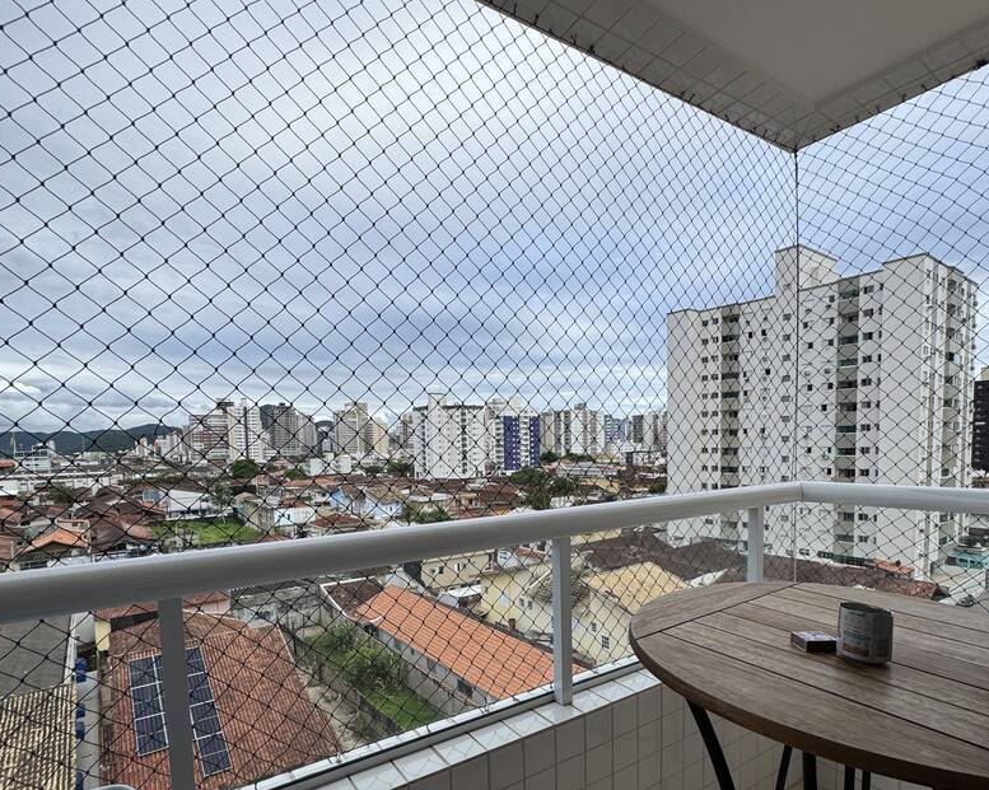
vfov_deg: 70.0
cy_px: 481
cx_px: 505
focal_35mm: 19
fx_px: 556
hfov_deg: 83.3
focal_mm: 2.22
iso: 50
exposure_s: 1/980
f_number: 2.2
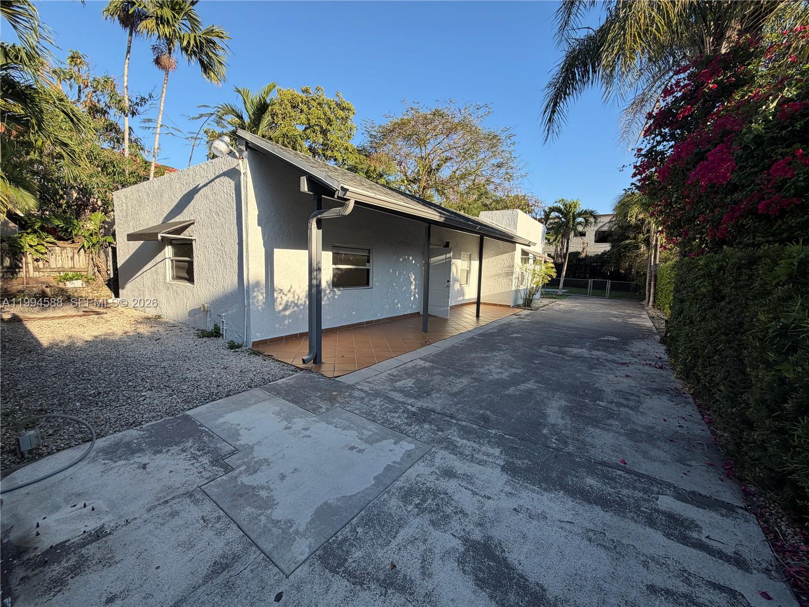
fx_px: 327
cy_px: 304
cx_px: 404
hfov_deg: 102.1
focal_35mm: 14
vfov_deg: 85.7
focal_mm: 2.22
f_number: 2.2
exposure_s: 1/535
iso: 40
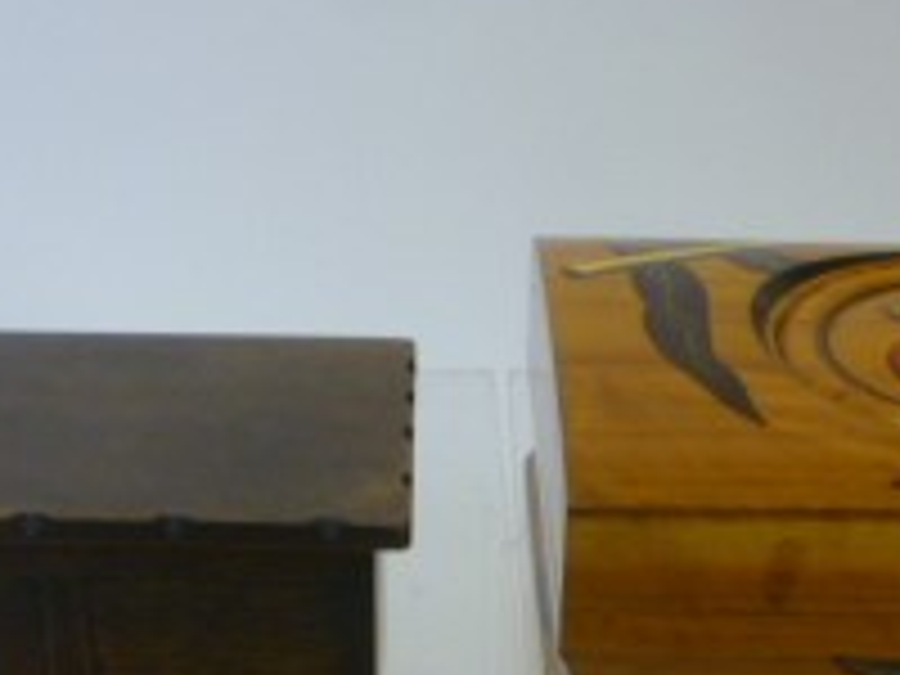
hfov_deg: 21.1
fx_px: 2418
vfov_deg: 15.0
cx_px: 531
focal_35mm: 93
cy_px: 936
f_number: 3.3
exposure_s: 1/30
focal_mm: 5.2
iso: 200
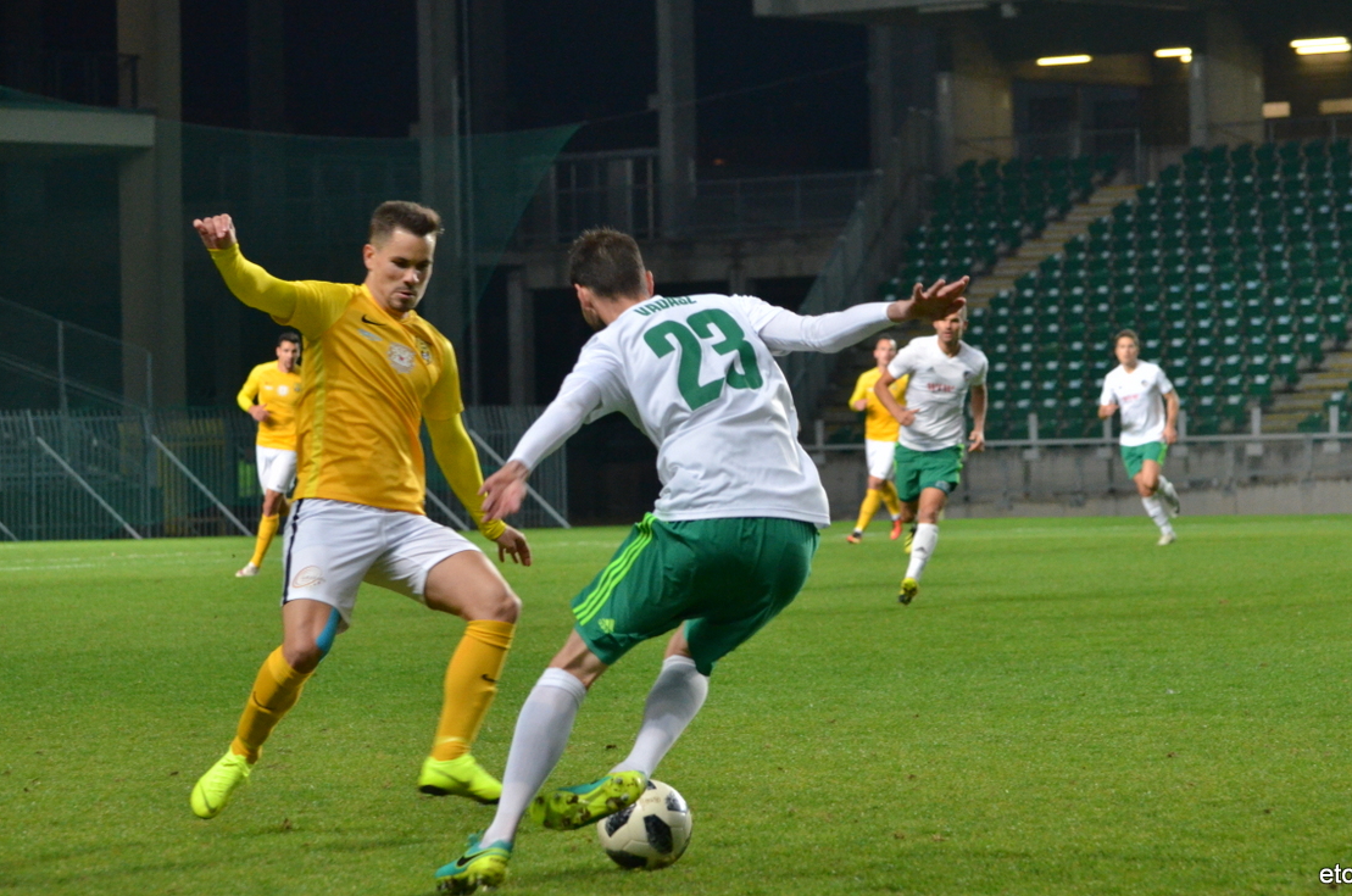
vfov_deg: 8.6
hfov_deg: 12.9
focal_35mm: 159
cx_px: 696
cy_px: 435
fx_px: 5960
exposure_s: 1/400
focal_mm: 98
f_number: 5
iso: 2000
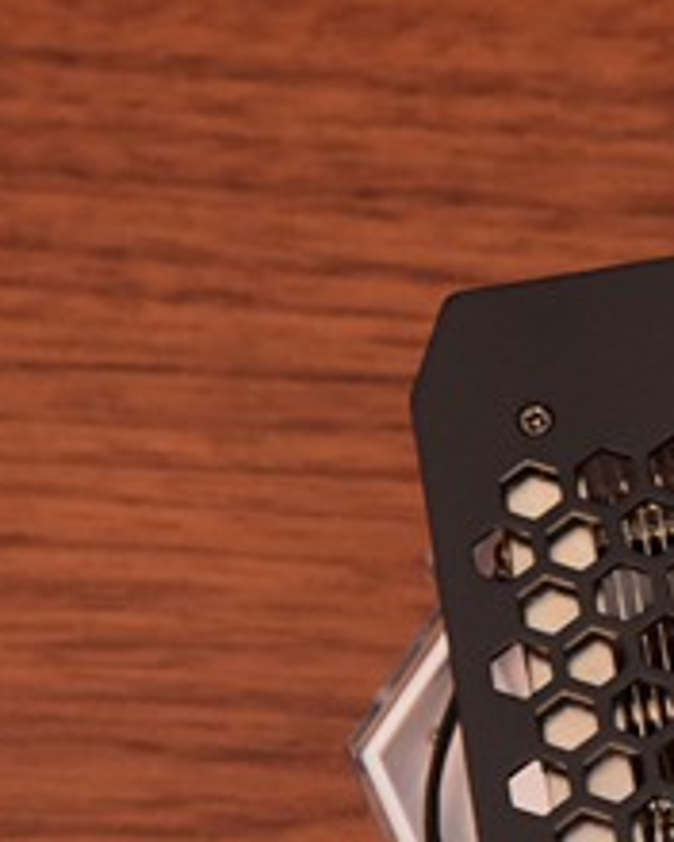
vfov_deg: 4.0
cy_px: 568
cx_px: 1934
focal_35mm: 481
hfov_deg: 3.2
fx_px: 11994
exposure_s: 1/60
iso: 1600
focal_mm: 110
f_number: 5.6
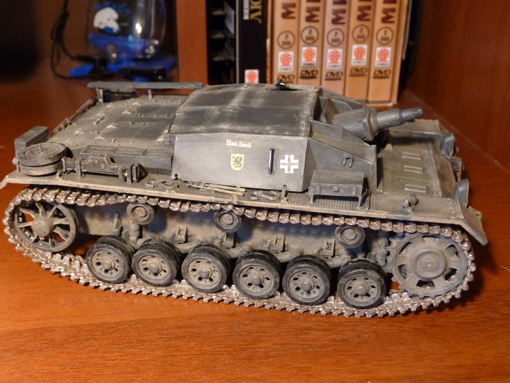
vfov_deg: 33.6
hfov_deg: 43.9
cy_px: 192
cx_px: 255
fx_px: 634
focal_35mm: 43
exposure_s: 1/20
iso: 400
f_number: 4
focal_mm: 7.1
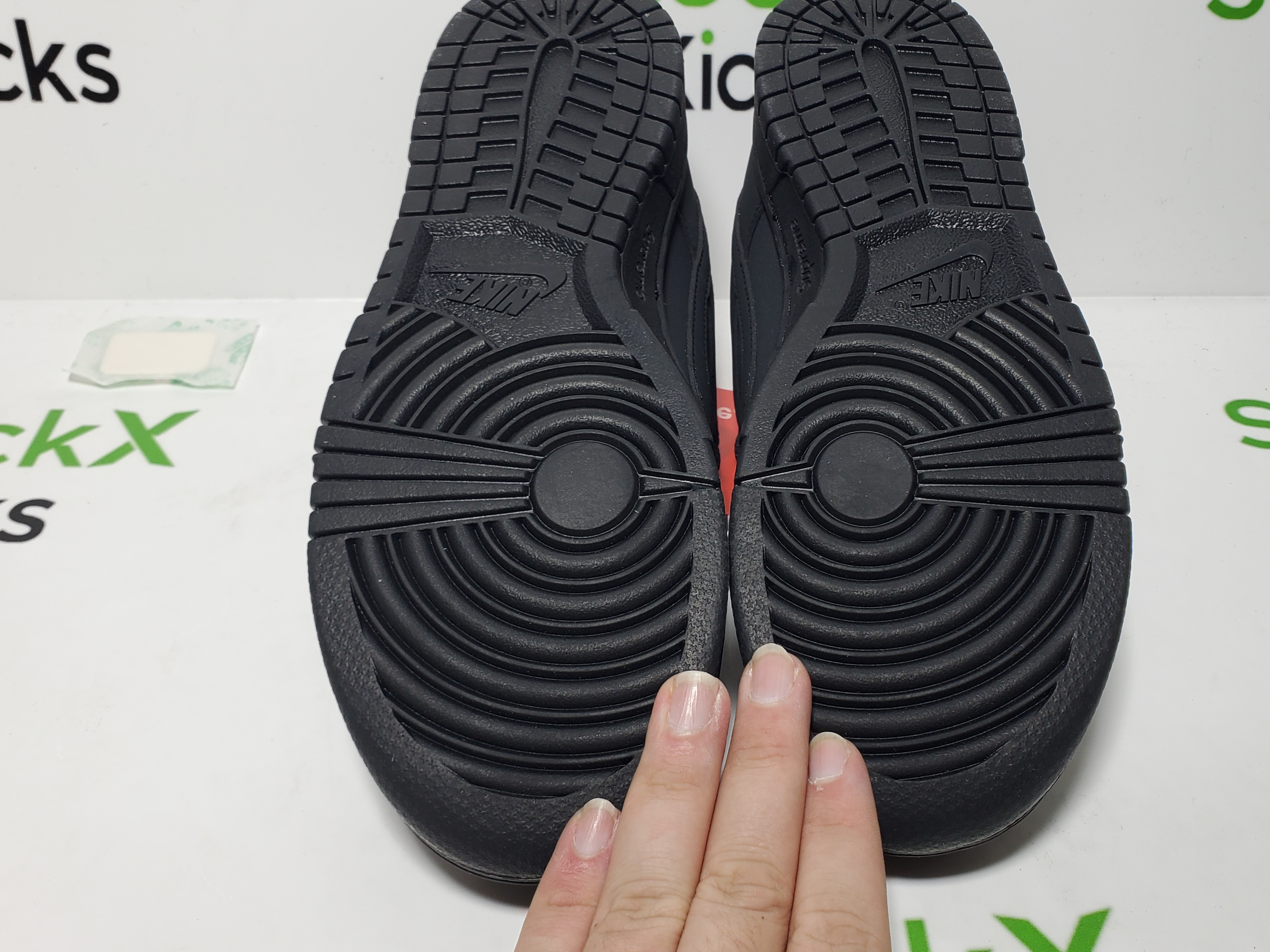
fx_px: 1247
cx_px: 813
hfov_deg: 53.2
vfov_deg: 41.8
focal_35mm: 34
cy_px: 439
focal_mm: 4.3
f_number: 2.4
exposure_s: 1/173
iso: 50
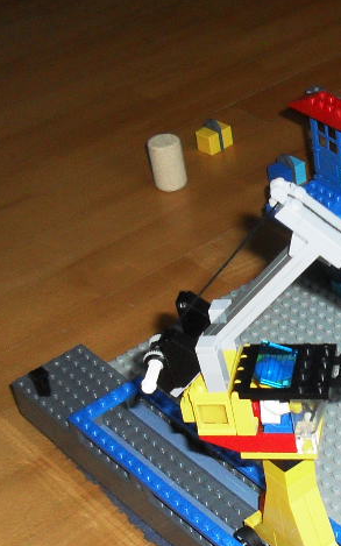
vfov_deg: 25.4
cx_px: 460
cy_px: 352
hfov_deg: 15.3
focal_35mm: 81
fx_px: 1205
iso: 200
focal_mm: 6.3
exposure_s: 1/45
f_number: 3.2
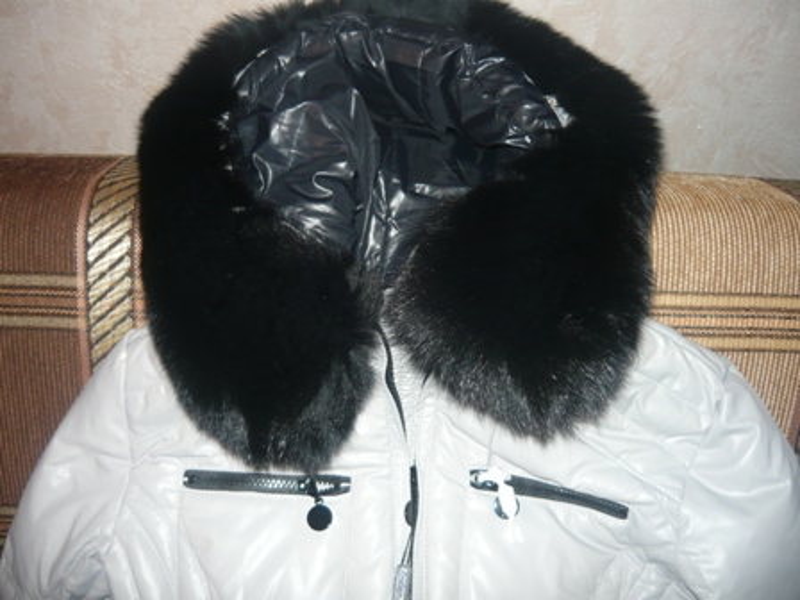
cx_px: 400
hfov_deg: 55.4
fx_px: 763
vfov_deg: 42.9
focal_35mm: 33
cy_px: 300
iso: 100
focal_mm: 5.5
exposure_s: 1/30
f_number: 2.8
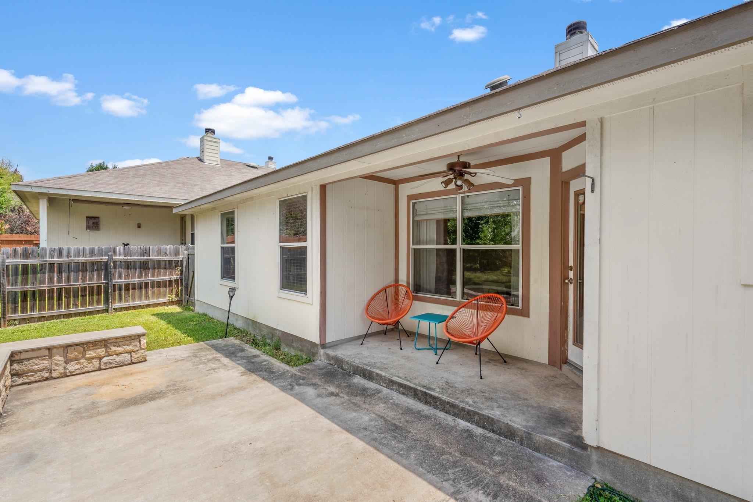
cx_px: 376
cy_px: 251
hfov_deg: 96.7
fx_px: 335
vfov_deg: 73.7
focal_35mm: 16
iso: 320
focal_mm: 16
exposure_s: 1/1000
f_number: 9
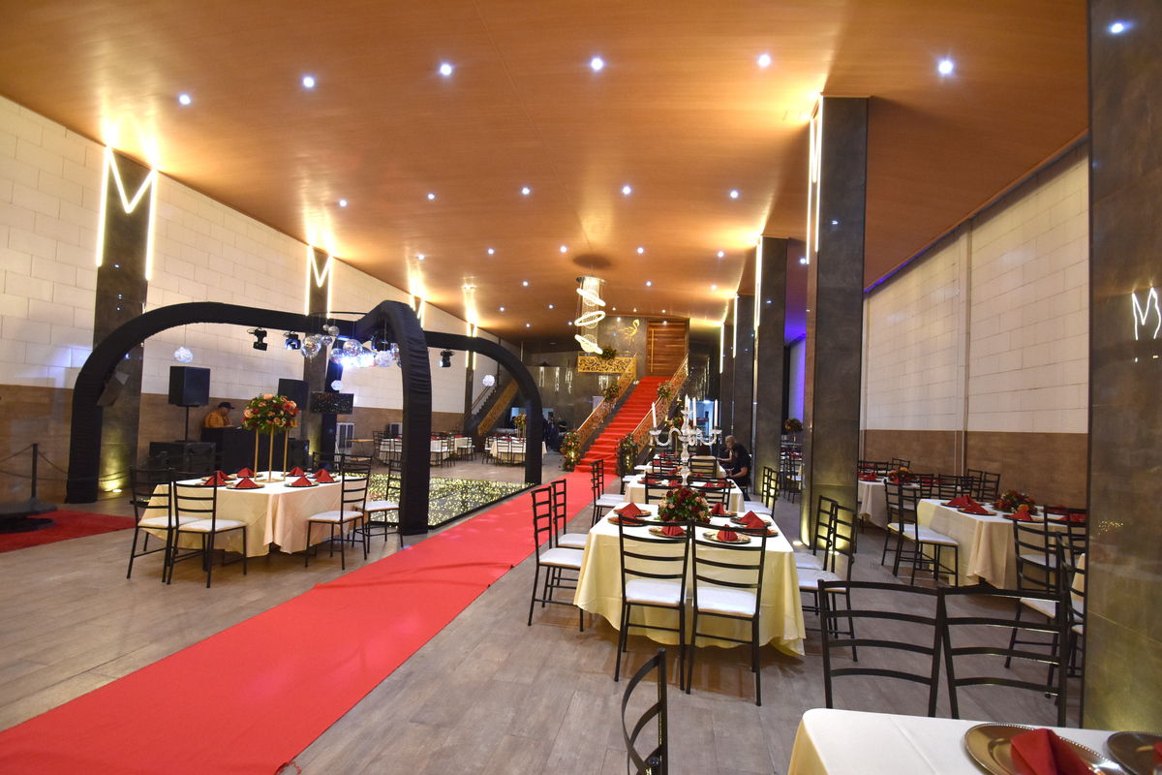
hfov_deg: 100.4
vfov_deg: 77.3
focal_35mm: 15
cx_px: 581
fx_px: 484
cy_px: 388
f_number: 5
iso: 1000
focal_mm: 10
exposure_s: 1/80
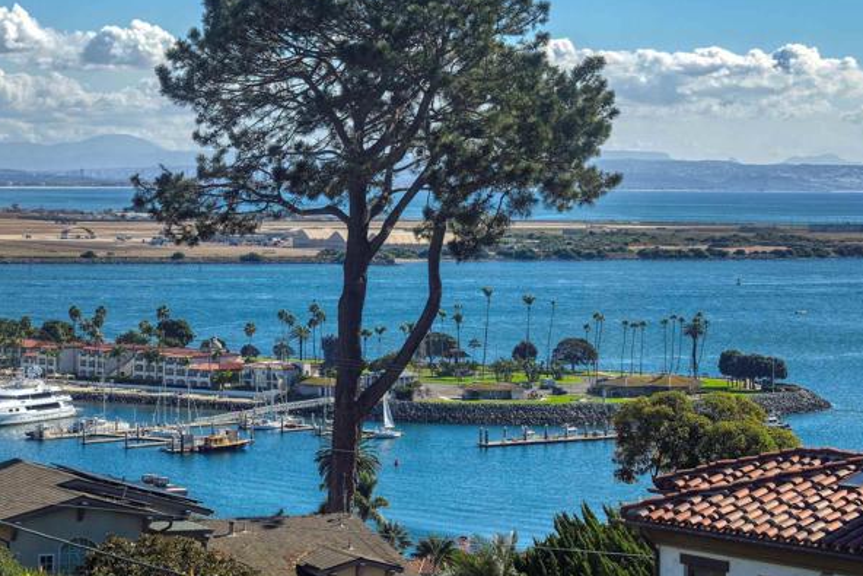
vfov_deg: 11.3
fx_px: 2901
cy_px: 177
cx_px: 278
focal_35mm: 121
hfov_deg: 16.9
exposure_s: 1/400
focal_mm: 70
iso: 100
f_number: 5.6
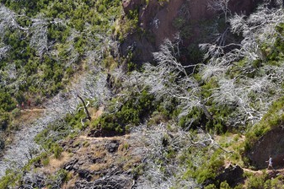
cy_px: 111
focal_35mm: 250
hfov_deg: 8.2
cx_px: 174
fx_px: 1970
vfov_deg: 5.5
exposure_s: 1/200
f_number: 10
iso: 200
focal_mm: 200
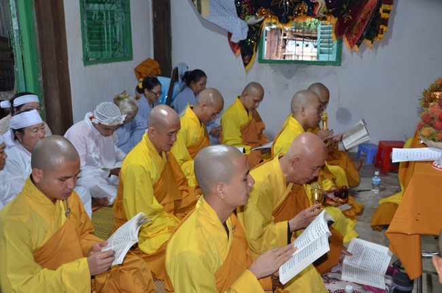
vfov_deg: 34.1
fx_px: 478
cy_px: 146
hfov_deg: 49.6
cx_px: 221
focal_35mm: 39
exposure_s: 1/60
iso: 1000
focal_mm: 26
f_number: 5
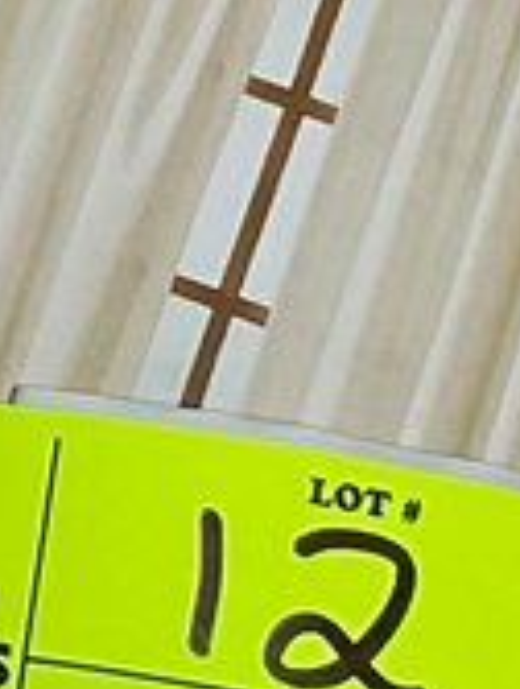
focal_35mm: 262
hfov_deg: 5.5
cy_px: 353
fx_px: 5228
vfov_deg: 7.5
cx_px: -679
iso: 50
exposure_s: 1/120
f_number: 1.8
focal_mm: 3
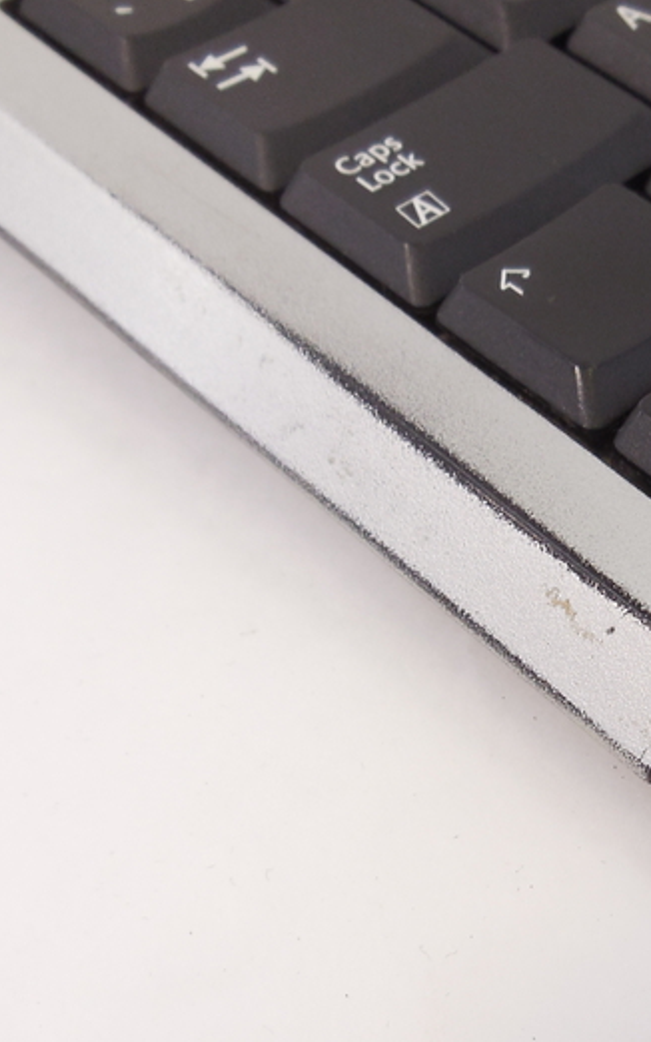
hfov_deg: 24.1
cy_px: 727
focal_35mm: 52
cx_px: 601
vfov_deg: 38.3
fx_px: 1477
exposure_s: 1/80
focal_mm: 4.5
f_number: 3.1
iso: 125
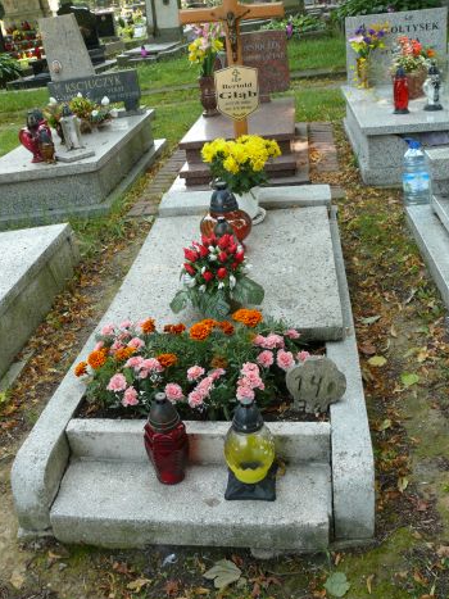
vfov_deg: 51.4
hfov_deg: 39.6
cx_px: 228
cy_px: 307
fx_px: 623
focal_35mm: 36
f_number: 3.2
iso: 100
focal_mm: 7.4
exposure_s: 1/100
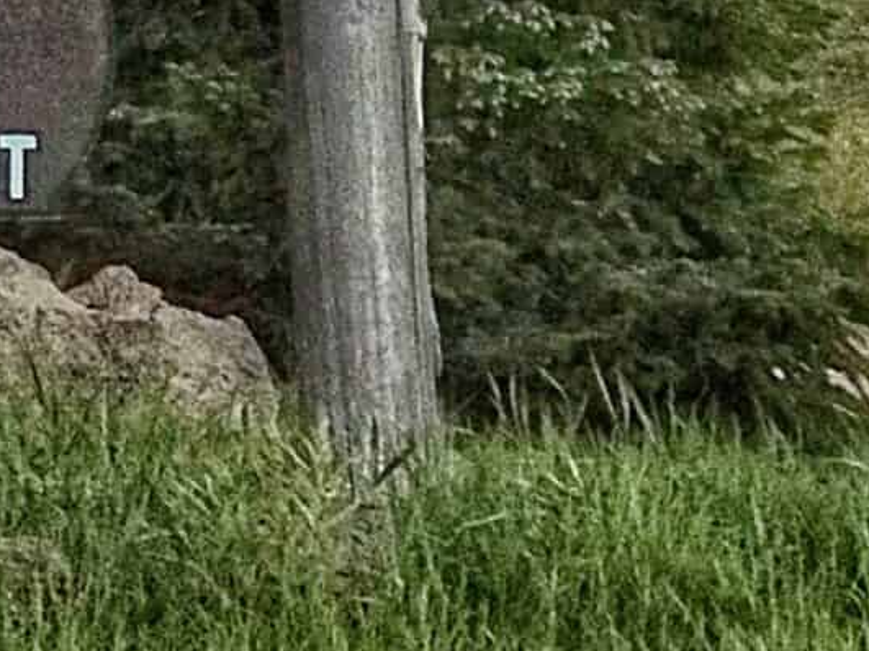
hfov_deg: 6.9
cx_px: -1039
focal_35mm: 275
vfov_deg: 5.3
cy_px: -684
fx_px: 6902
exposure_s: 1/60
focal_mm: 6.6
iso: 160
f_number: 2.8
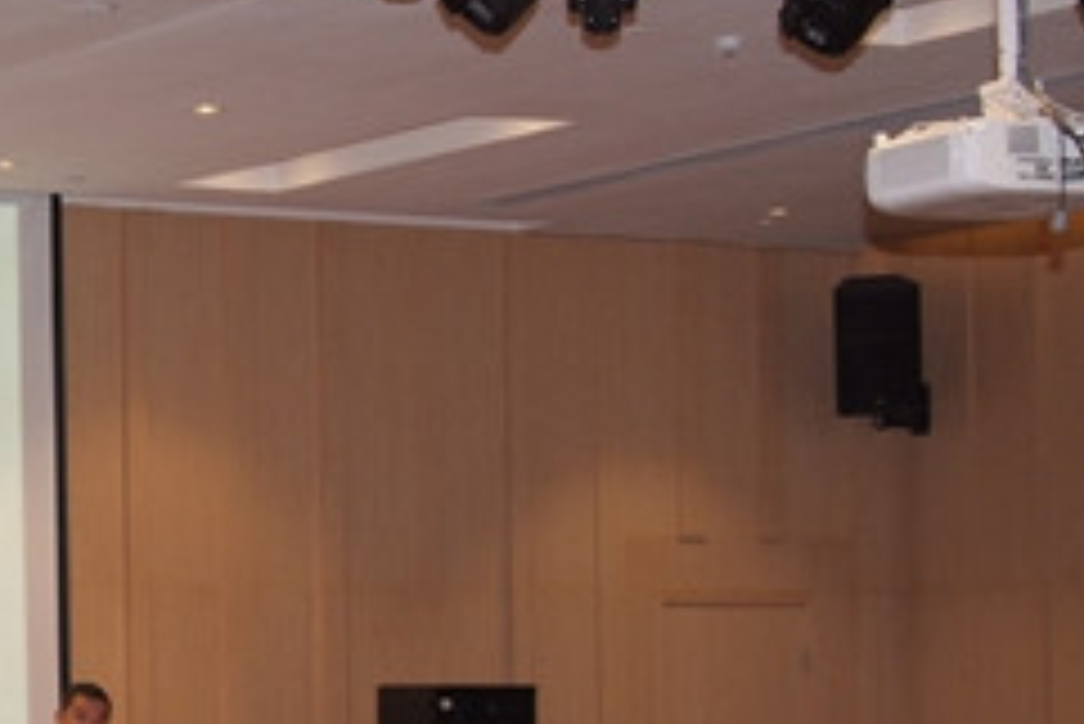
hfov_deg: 15.0
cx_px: -184
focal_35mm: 132
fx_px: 3977
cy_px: 546
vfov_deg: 10.4
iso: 800
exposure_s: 1/40
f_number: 5.6
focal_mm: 35
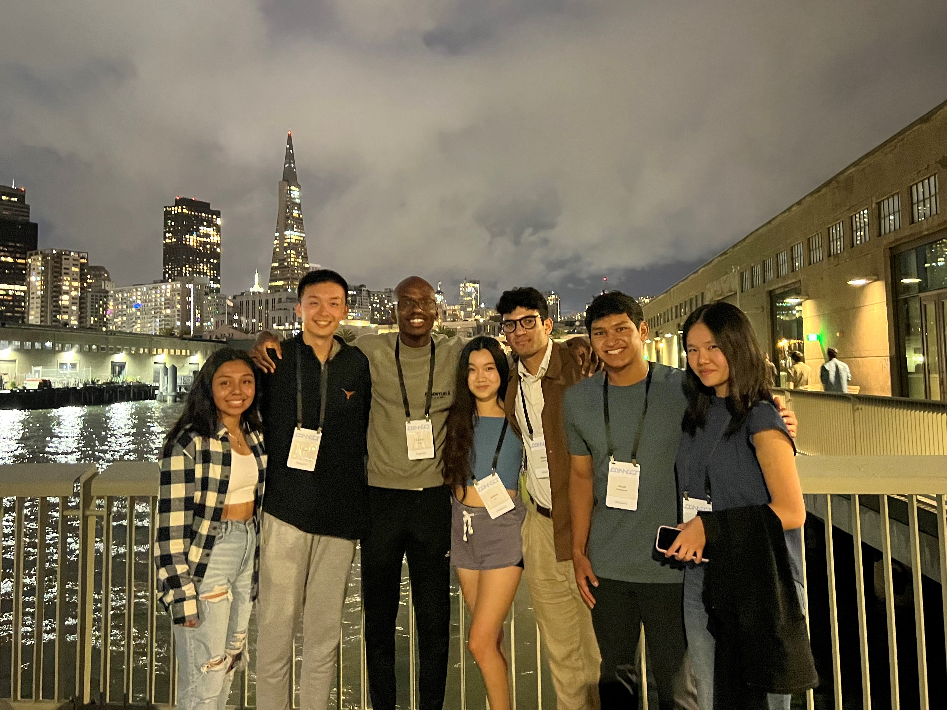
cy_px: 355
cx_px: 474
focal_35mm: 26
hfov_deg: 67.3
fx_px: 711
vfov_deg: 53.1
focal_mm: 5.7
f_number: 1.5
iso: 2000
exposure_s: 1/15
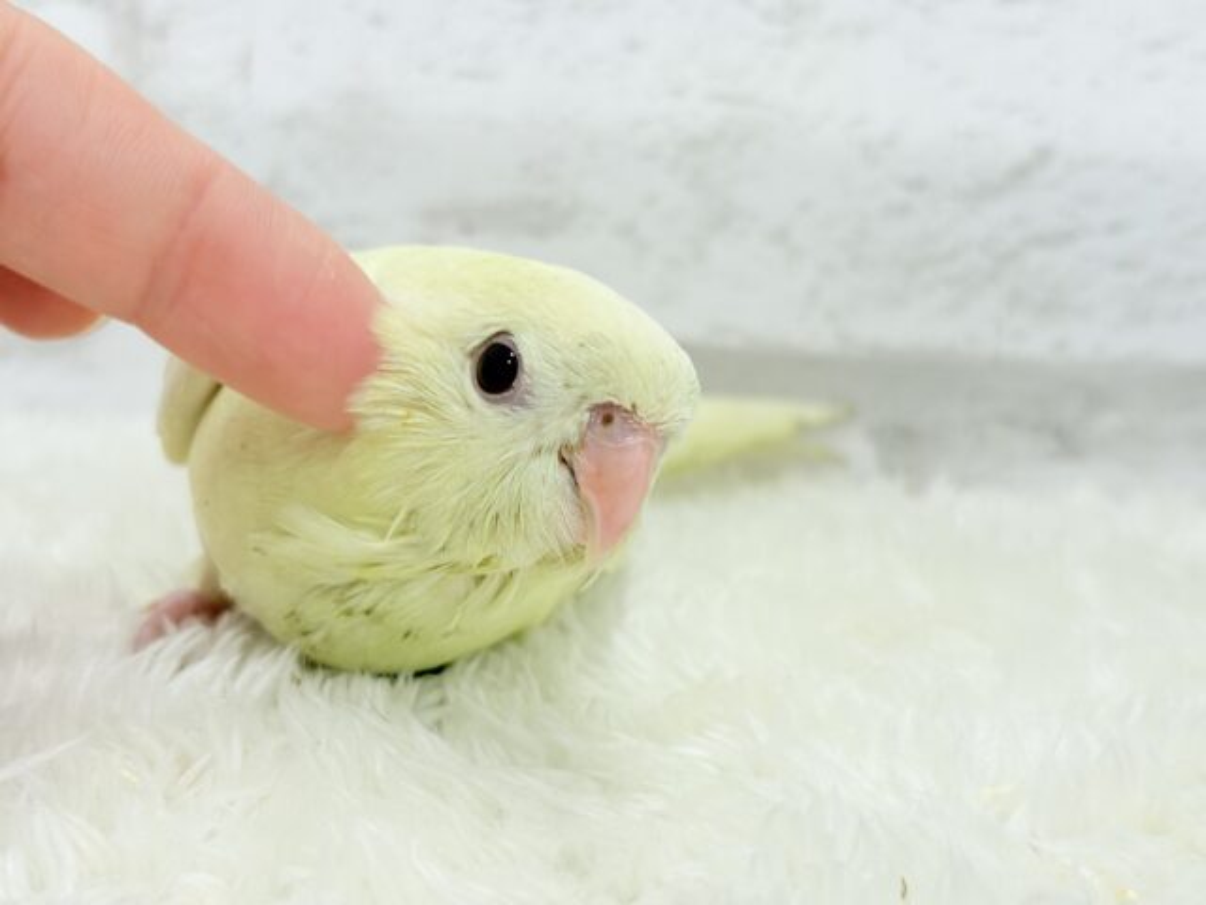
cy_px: 452
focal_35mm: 52
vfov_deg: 28.0
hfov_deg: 36.8
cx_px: 603
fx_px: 1812
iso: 32
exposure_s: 1/50
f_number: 1.6
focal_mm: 5.96
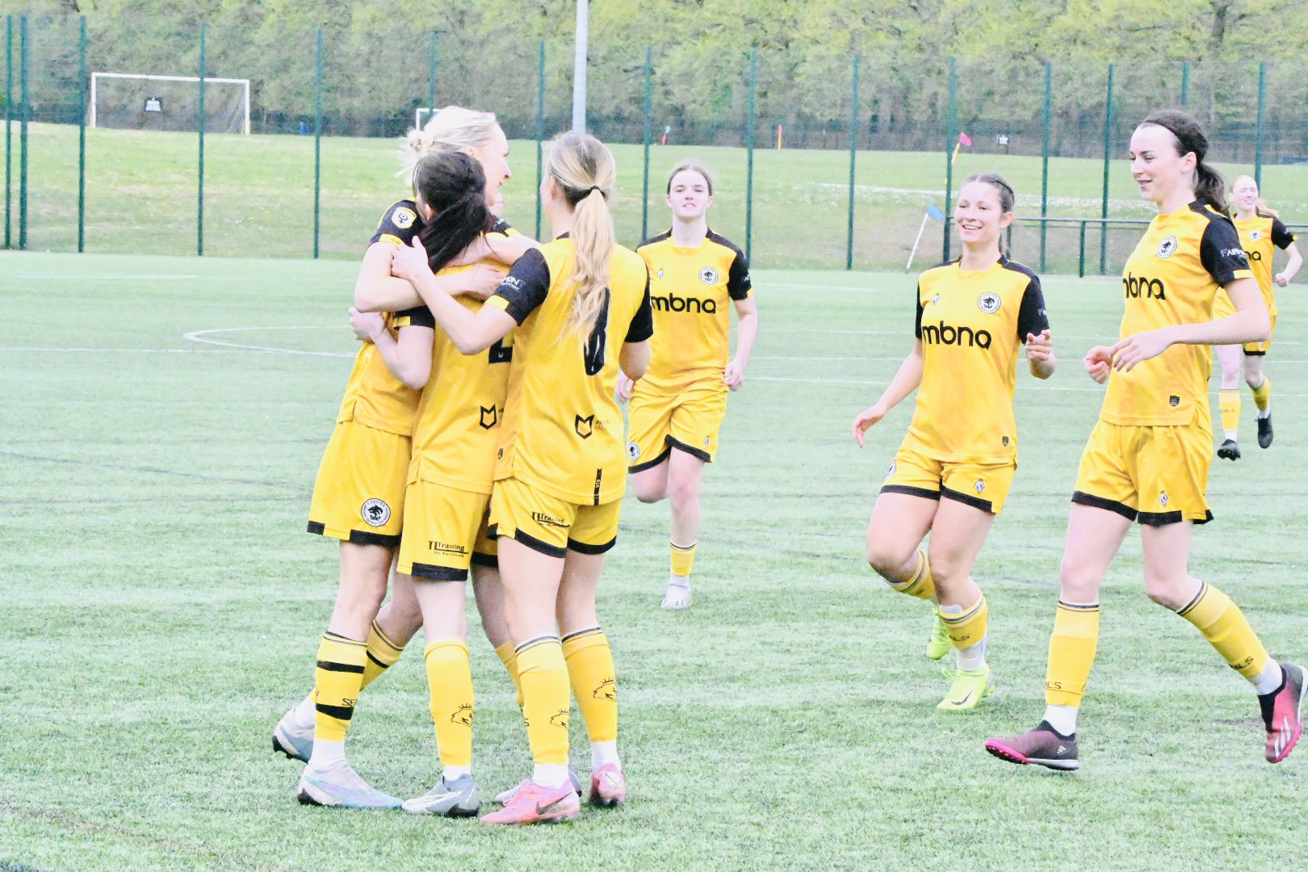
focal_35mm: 150
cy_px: 436
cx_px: 654
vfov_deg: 9.1
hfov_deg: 13.7
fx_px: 5450
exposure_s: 1/5000
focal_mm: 150
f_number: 20
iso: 25600
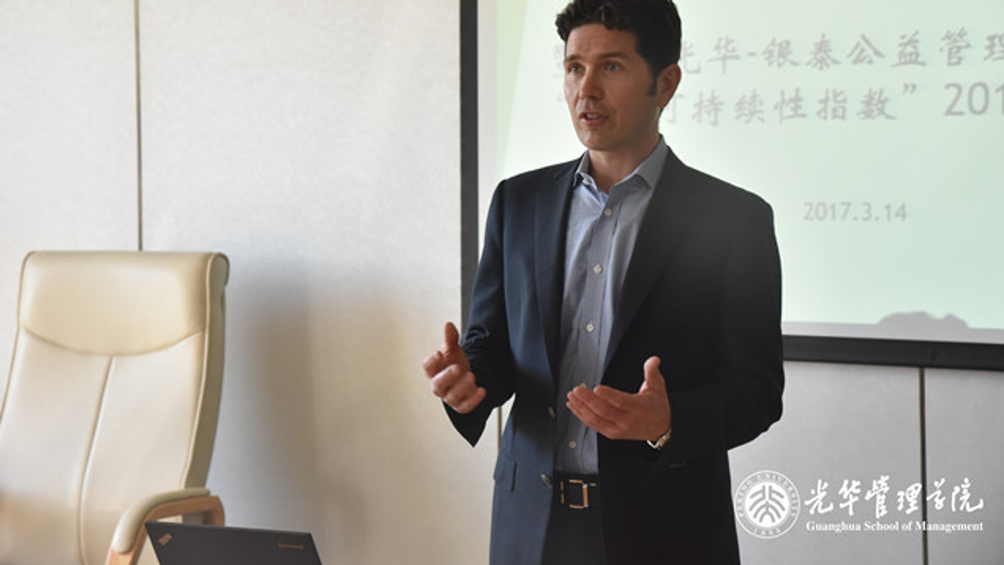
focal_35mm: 92
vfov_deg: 13.2
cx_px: 508
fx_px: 2450
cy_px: 226
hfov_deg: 23.2
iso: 5000
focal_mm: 86
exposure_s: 1/250
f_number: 8
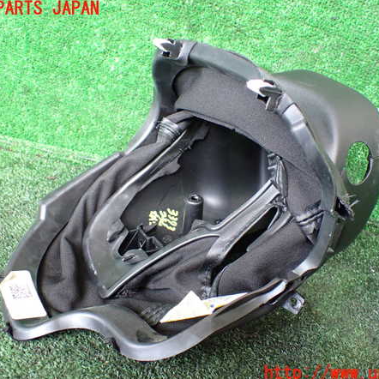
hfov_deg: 46.0
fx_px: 446
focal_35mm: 36
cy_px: 191
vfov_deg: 46.0
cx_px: 201
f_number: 2.3
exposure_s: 1/125
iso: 640
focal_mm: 5.4
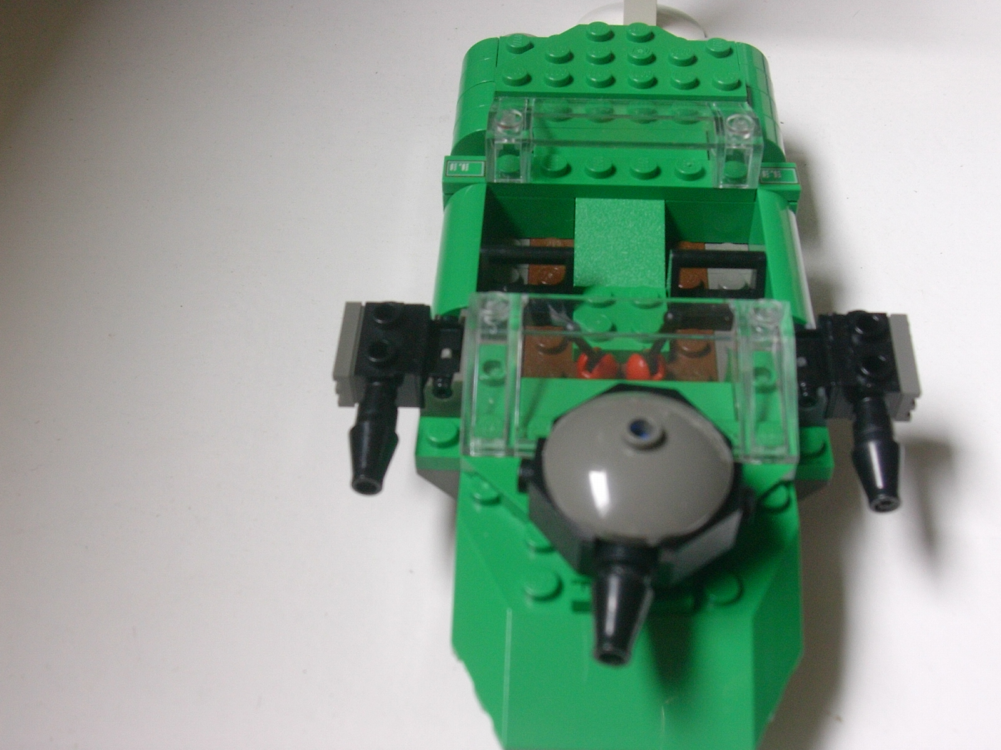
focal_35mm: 45
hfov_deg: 42.1
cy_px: 375
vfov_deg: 32.2
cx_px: 500
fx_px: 1301
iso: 70
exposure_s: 1/64
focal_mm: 6.7
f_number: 2.9
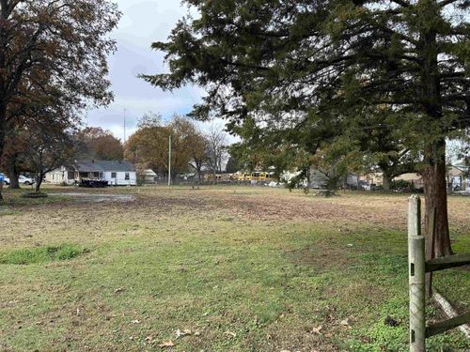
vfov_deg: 53.1
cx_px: 235
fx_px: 353
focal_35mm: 26
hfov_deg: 67.3
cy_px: 176
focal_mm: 5.7
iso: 50
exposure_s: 1/1029
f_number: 1.5
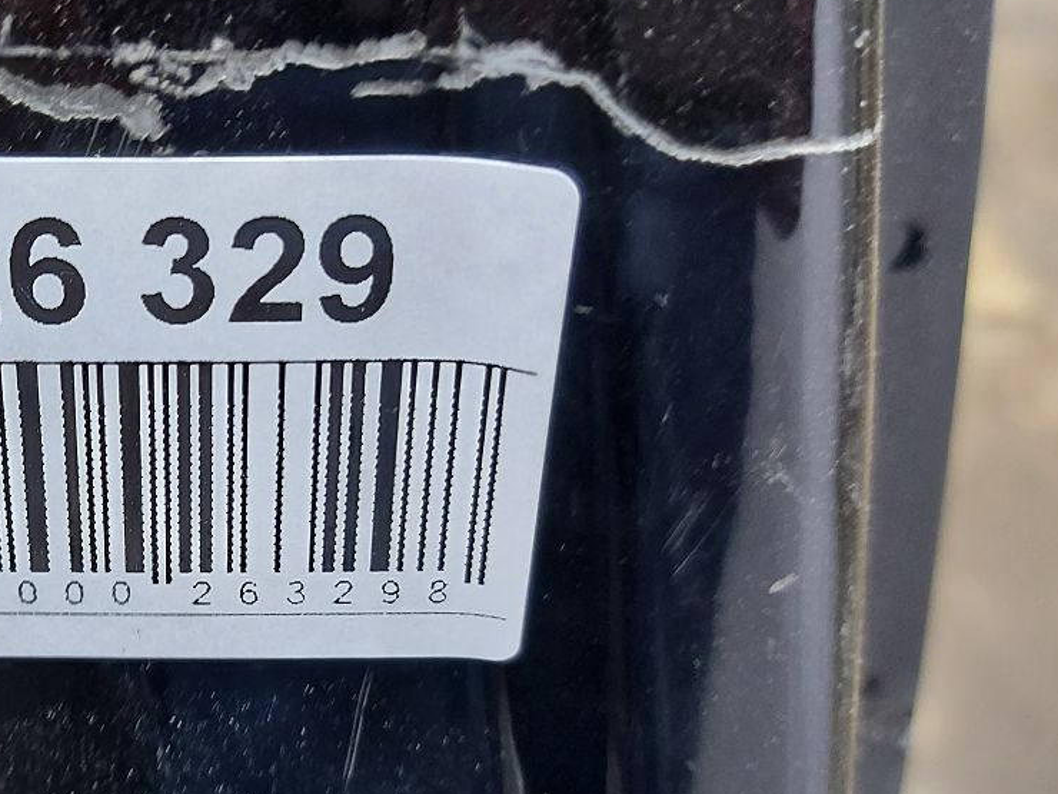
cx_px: 172
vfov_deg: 32.1
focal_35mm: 45
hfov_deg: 39.9
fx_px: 1375
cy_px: 471
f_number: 1.8
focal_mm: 5.23
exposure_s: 1/33
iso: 250
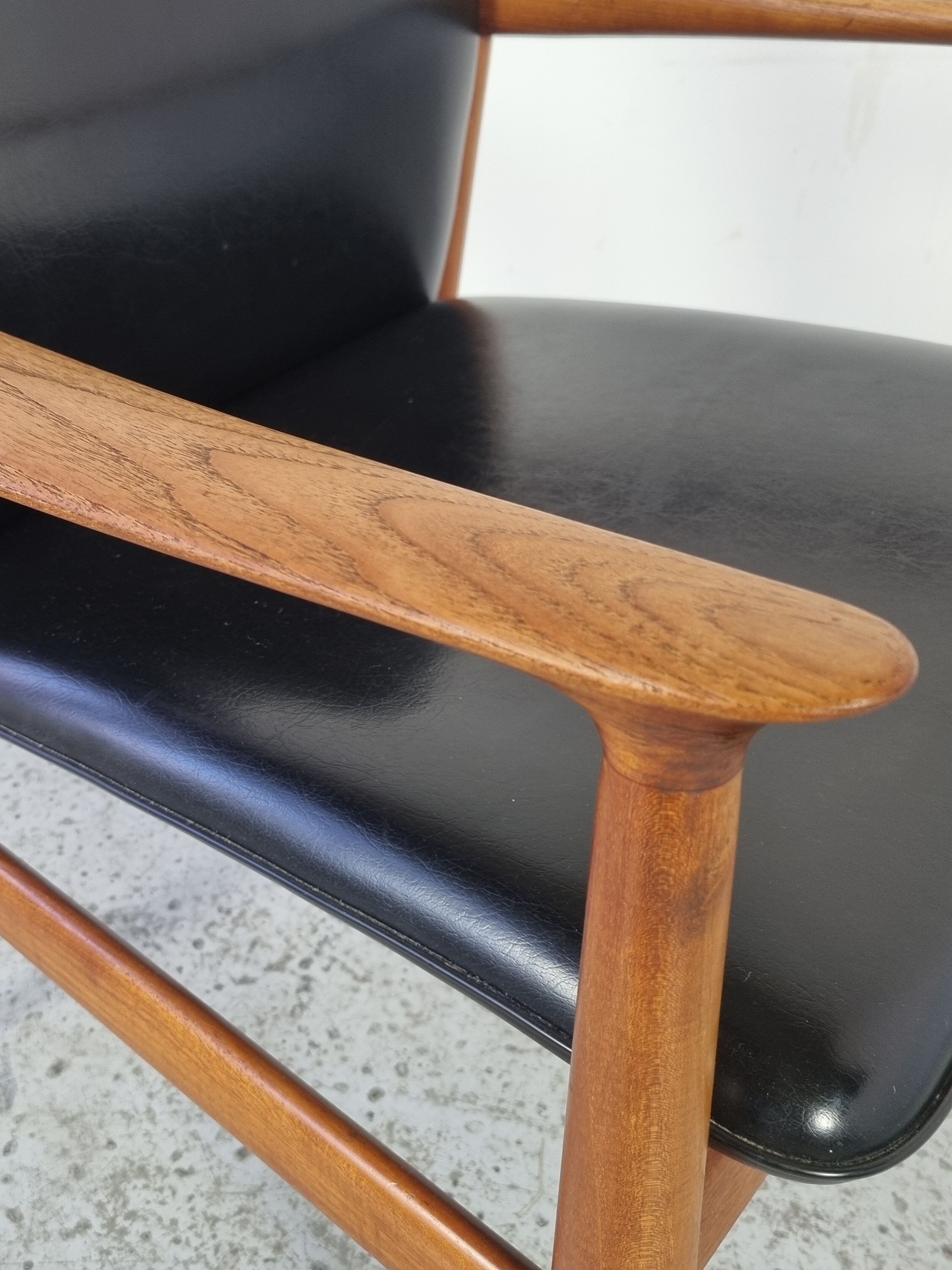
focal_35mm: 35
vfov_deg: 52.6
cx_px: 193
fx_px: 1284
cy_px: 630
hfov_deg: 39.1
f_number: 1.8
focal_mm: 5.4
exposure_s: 1/100
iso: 100
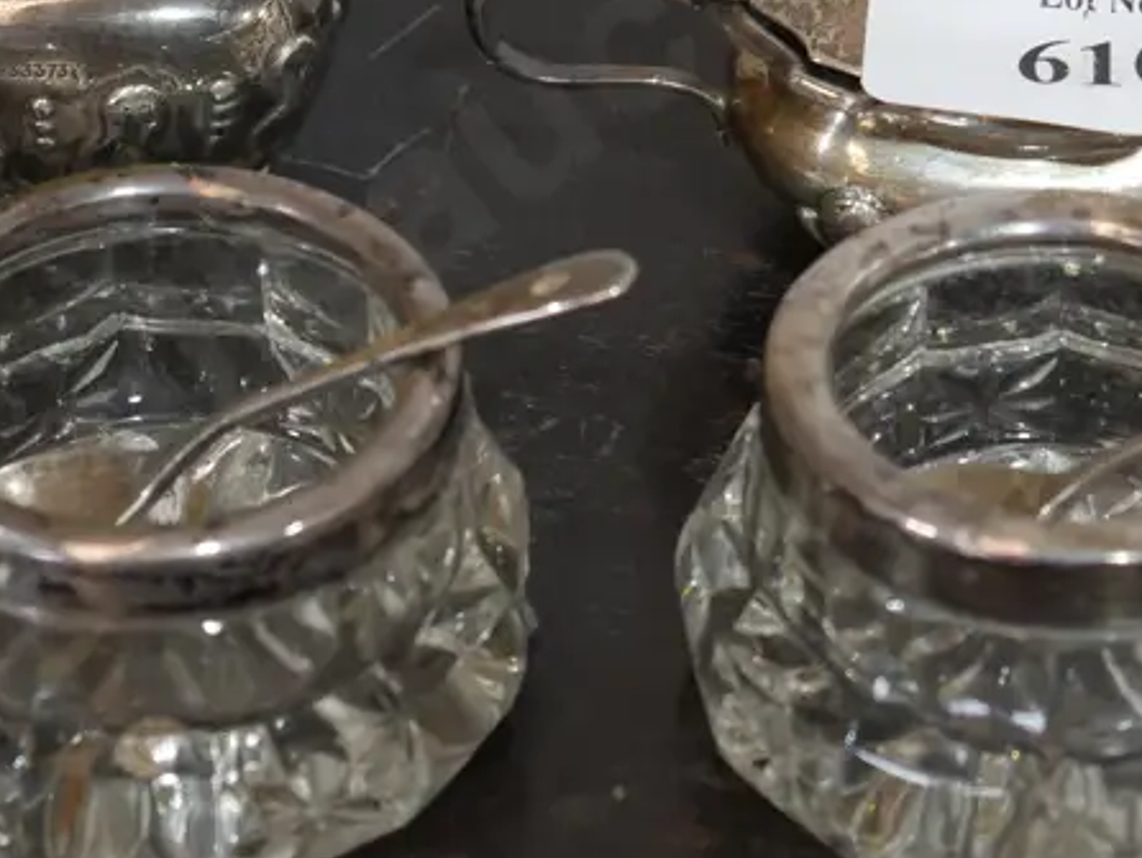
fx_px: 4093
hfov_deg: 15.9
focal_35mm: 124
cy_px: 117
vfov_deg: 11.9
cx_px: 548
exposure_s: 1/60
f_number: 5.3
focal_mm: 27
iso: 800
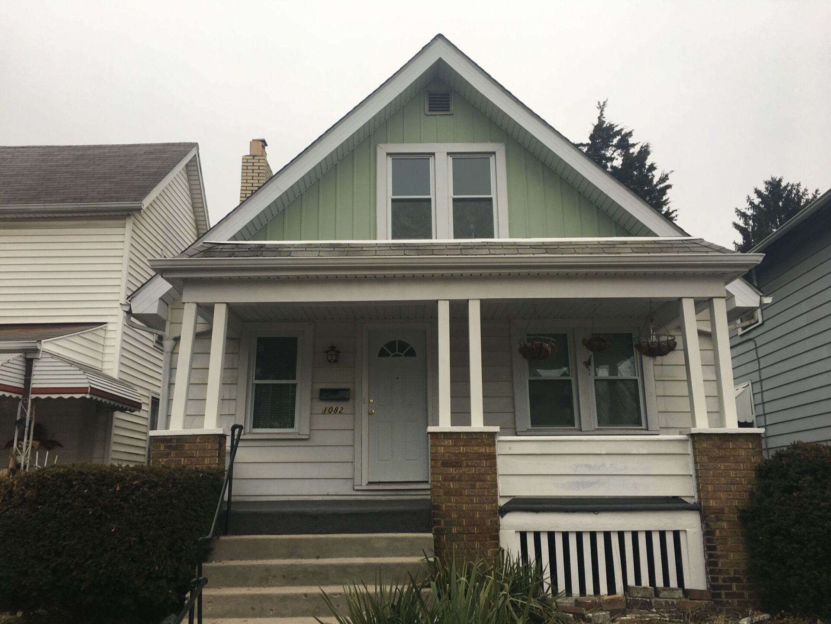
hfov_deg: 61.7
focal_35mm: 29
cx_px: 416
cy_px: 312
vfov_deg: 48.2
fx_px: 696
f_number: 2.2
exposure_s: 1/125
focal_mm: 4.15
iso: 25
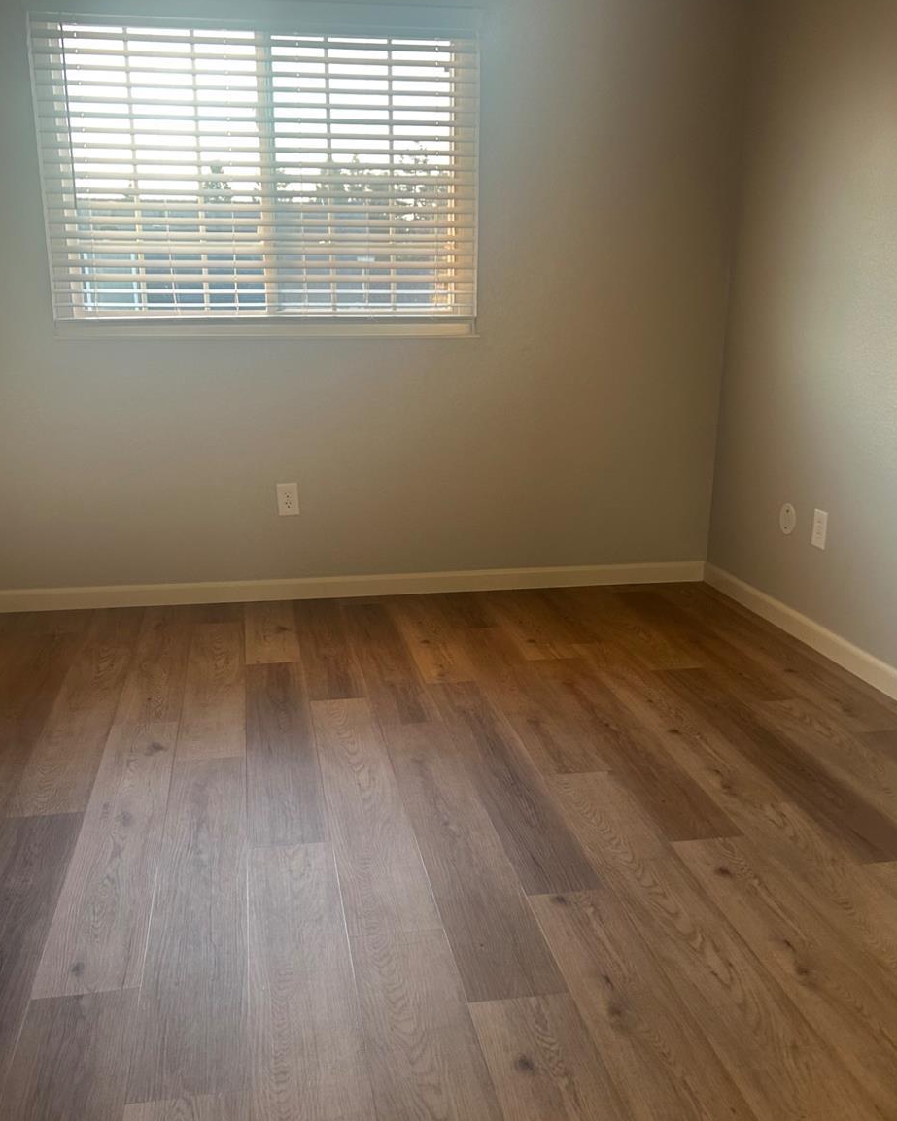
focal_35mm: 33
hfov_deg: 44.5
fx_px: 1095
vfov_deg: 54.2
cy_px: 592
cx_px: 428
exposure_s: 1/60
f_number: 1.5
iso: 125
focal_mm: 5.7
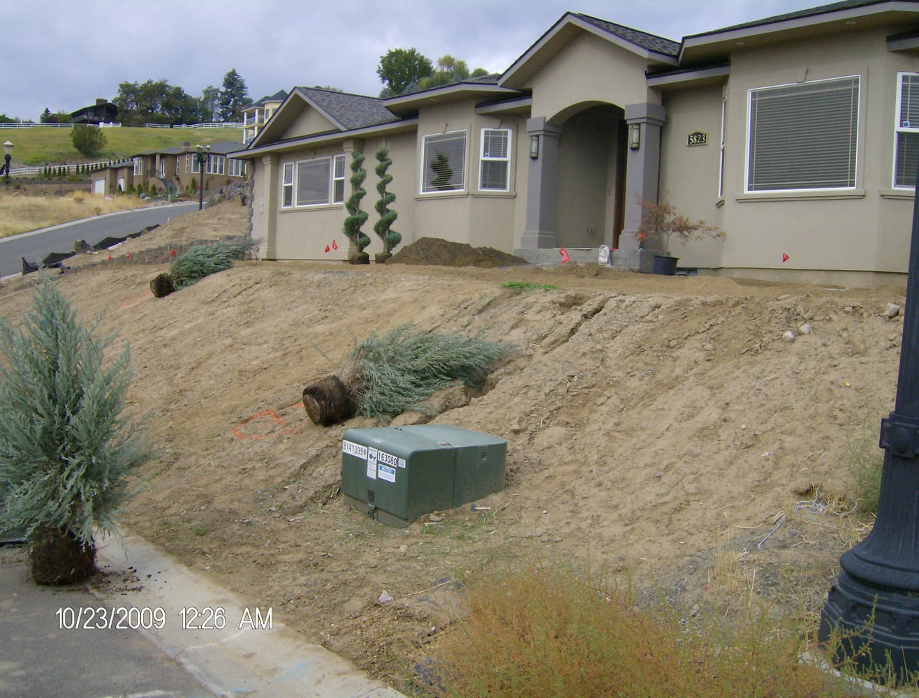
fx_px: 960
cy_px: 349
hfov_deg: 51.1
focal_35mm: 36
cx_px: 460
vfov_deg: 40.0
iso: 100
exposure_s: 1/401
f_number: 4.7
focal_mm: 6
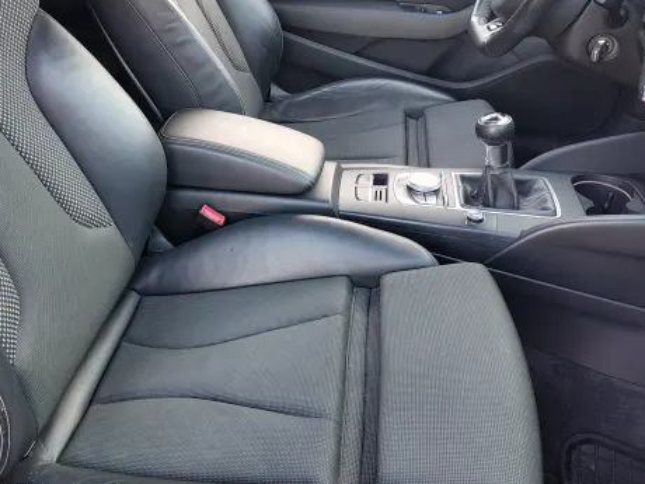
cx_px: 213
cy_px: 157
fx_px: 596
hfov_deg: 55.6
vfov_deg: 43.5
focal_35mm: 32
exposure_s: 1/50
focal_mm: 5.56
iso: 148
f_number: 1.8
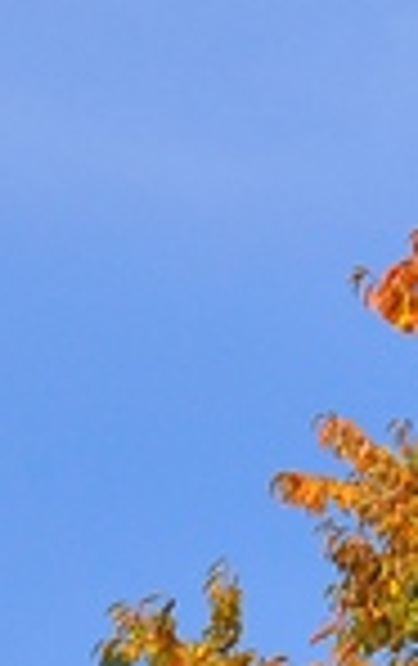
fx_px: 10476
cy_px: 479
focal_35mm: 577
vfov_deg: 3.6
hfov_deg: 2.3
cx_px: 1380
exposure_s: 1/500
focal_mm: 70
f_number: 11
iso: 400
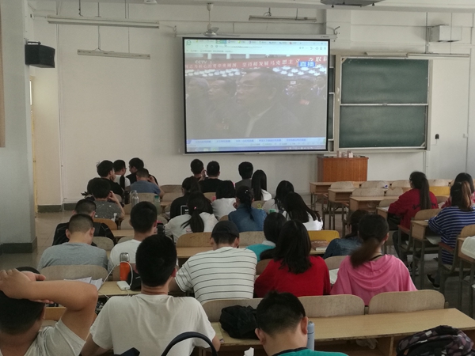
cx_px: 238
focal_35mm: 43
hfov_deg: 43.9
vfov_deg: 33.6
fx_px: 590
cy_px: 178
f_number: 2
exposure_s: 1/33.3
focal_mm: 4.04
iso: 125
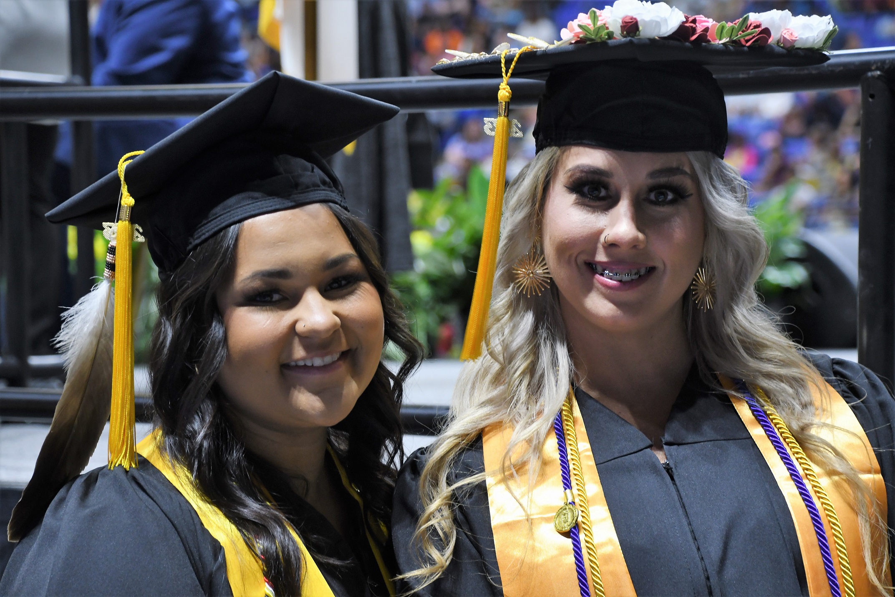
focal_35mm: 128
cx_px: 448
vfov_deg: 10.8
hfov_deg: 16.1
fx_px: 3170
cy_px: 298
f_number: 5.3
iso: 1000
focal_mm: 85
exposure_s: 1/80
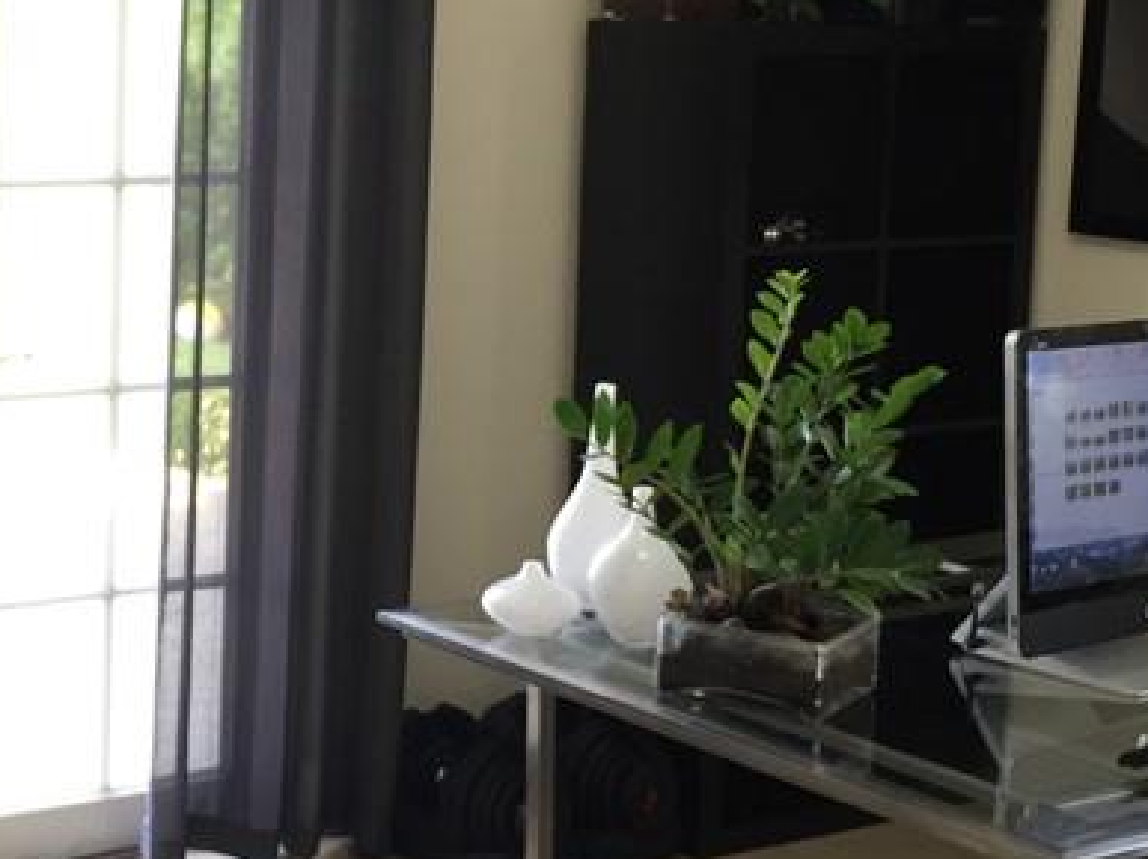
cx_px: 229
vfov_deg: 19.1
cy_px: 306
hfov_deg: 24.9
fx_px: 2552
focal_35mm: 77
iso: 50
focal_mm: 4.15
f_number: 2.2
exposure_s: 1/30
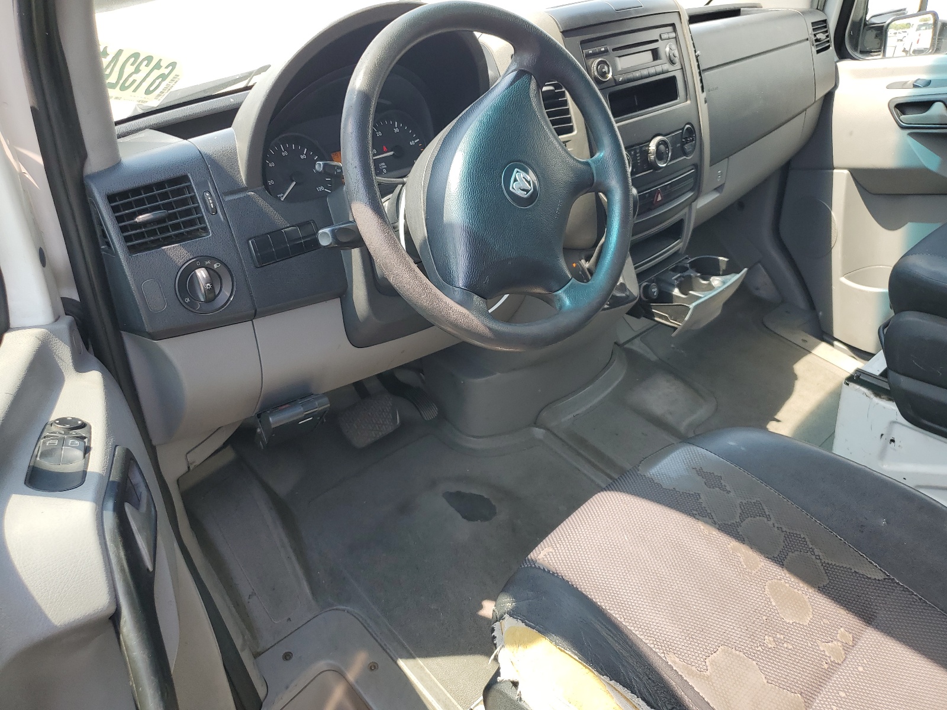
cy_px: 355
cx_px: 474
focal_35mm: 26
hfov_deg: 67.3
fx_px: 711
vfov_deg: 53.1
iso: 50
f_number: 1.5
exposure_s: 1/333
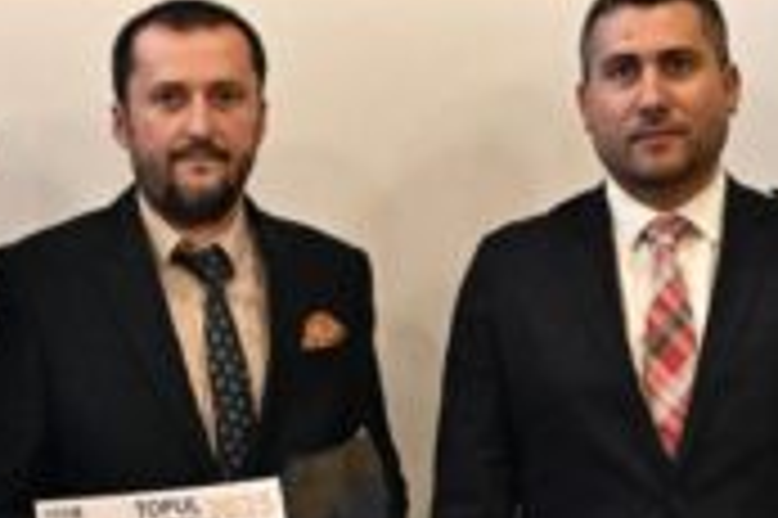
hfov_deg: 15.0
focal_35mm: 137
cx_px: 315
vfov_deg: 9.8
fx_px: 2958
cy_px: 649
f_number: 4
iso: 8000
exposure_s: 1/200
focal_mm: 34
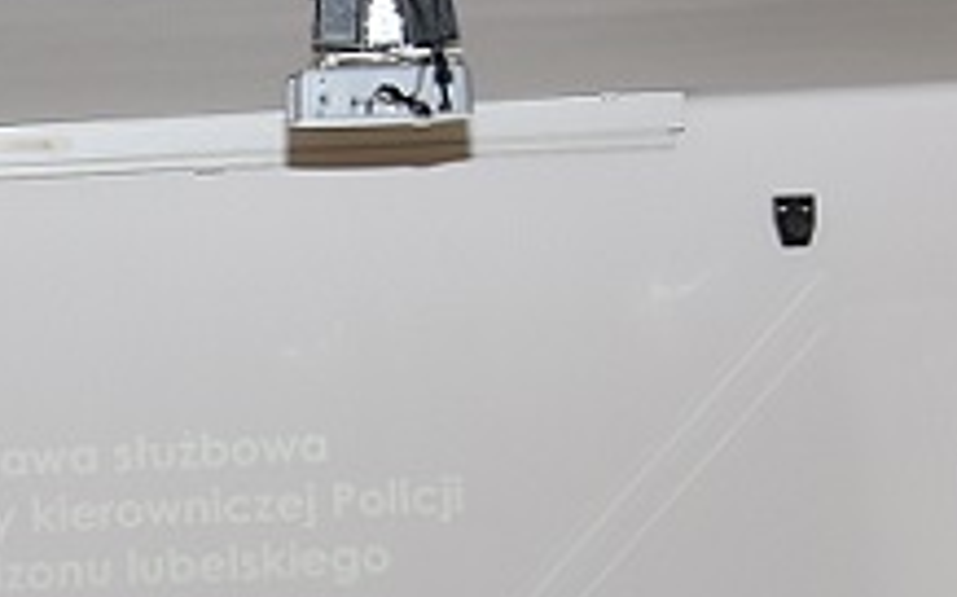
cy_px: 601
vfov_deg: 7.2
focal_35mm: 182
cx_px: -99
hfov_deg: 11.4
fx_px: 4744
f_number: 5.6
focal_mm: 30
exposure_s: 1/250
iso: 400
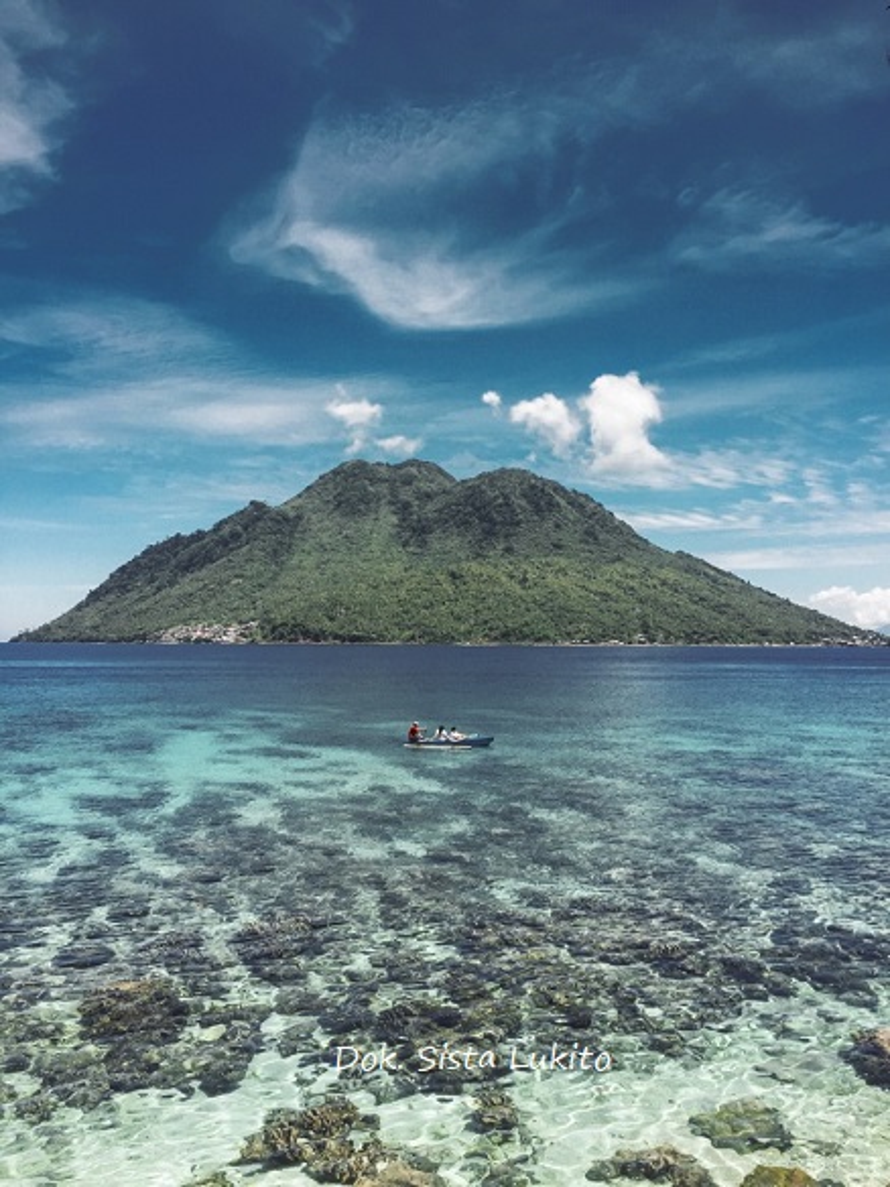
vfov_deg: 61.7
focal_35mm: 29
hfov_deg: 48.2
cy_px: 594
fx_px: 994
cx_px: 445
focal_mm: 4.15
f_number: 2.2
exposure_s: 1/2300
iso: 32
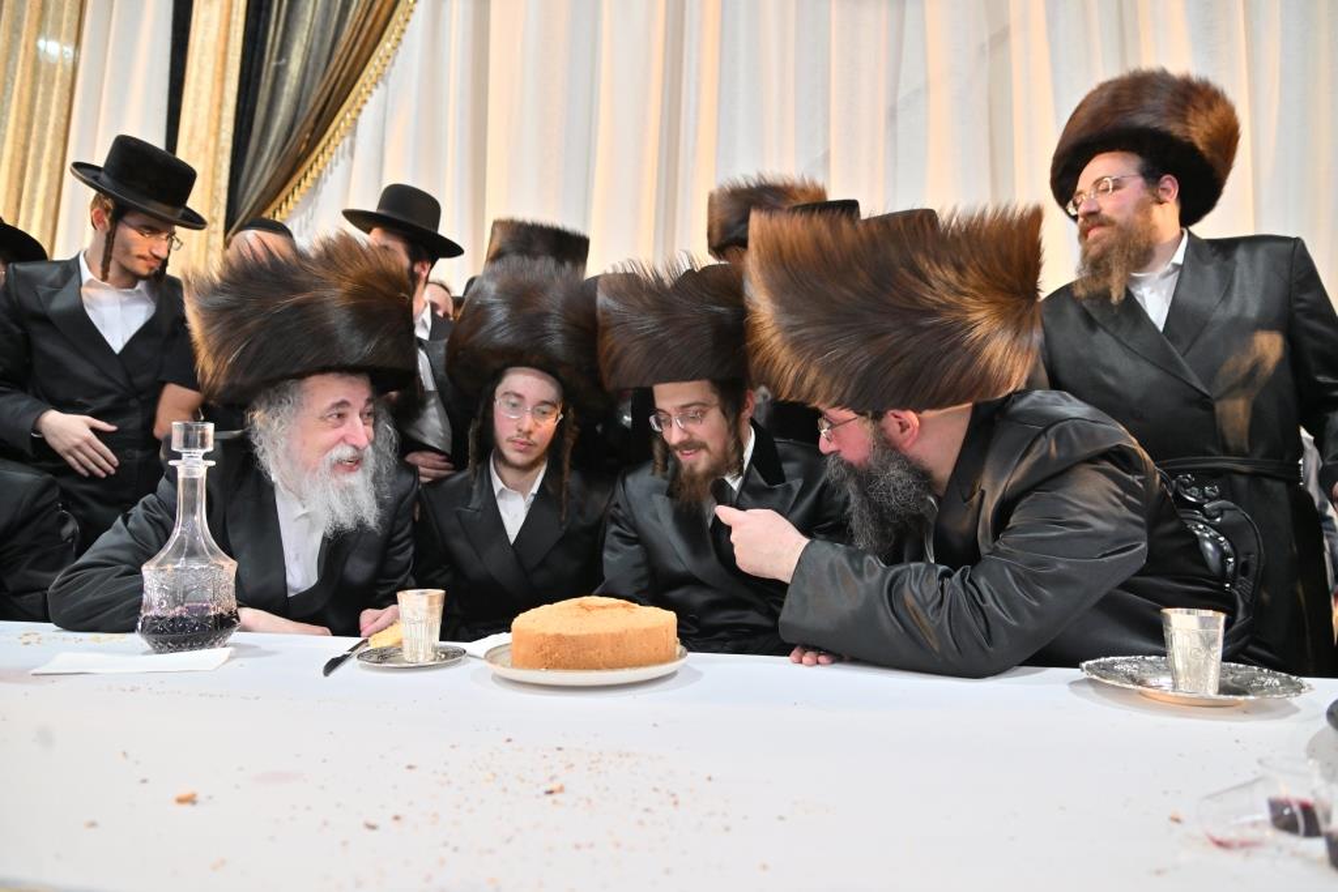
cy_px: 446
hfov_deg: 73.7
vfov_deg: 53.1
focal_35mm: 24
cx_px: 669
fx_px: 892
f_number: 4
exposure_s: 1/200
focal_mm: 24
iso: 1250
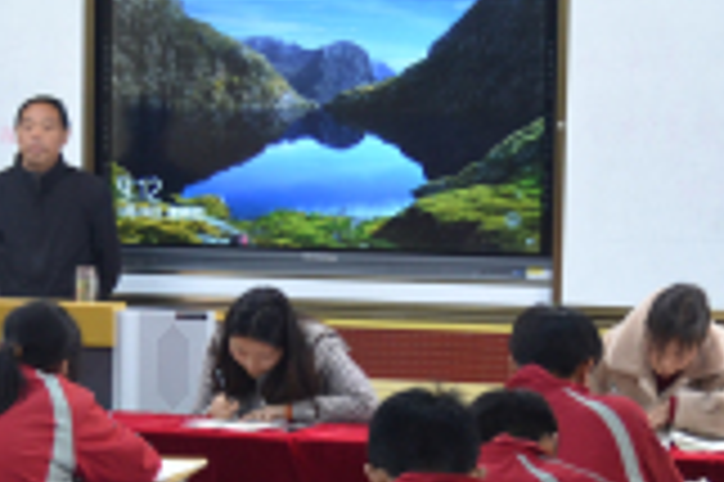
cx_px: 252
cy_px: 430
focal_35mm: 140
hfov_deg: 14.6
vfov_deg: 9.7
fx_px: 2813
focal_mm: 30
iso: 560
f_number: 4.2
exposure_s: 1/60
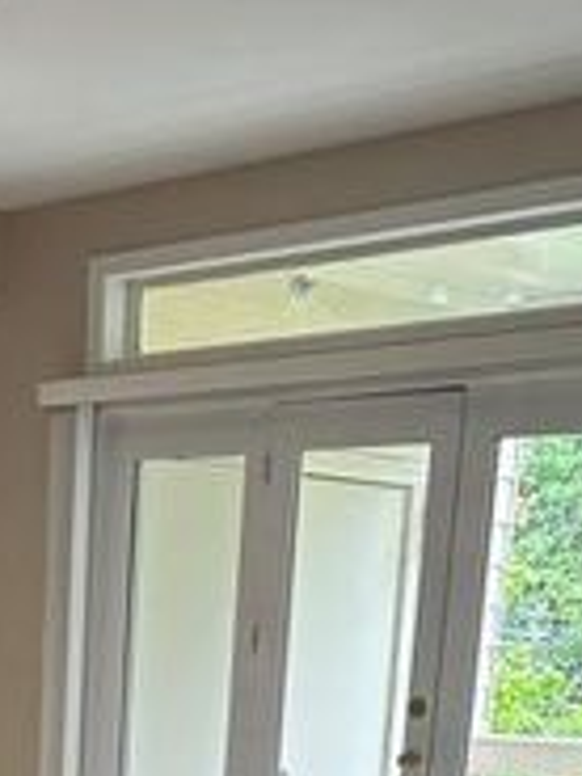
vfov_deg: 19.2
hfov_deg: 16.7
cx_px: 17
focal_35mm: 87
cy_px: 1217
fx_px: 1950
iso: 125
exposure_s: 1/120
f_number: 1.78
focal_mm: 6.86
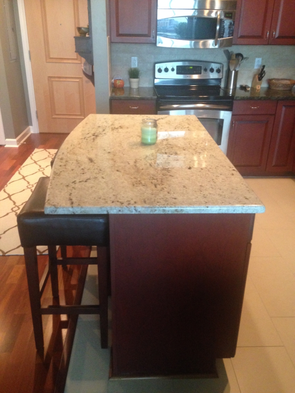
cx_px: 148
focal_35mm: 33
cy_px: 196
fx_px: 375
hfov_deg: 42.9
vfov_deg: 55.4
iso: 400
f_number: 2.4
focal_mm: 4.12
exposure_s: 1/20
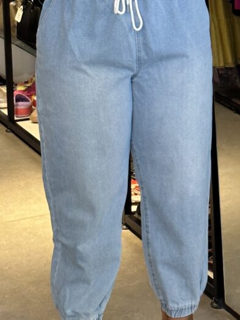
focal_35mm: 48
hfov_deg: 30.3
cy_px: 160
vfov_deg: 39.7
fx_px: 444
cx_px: 120
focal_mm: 6.86
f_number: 1.78
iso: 64
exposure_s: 1/50
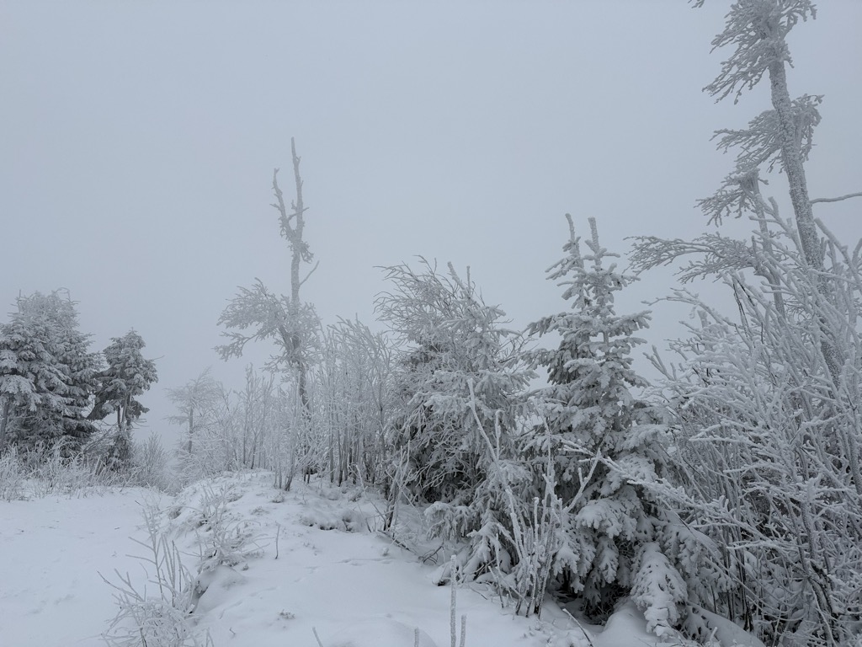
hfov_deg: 71.6
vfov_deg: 56.8
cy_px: 324
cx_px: 431
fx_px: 598
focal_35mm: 24
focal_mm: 6.76
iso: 80
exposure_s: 1/2703
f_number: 1.78
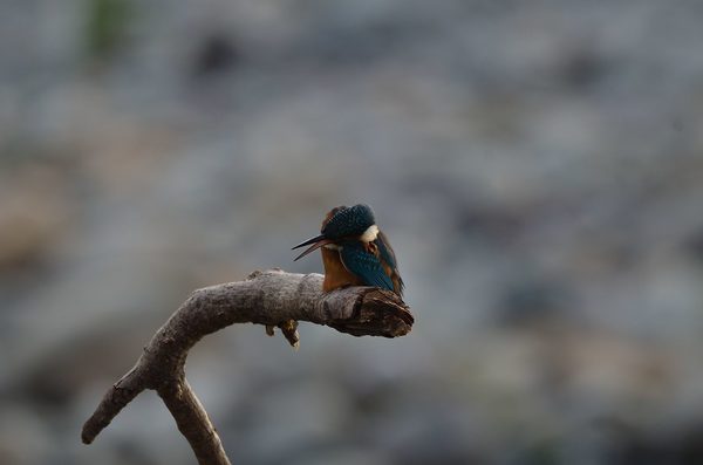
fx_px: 17533
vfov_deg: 1.5
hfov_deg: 2.3
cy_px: 232
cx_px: 352
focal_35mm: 900
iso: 200
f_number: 6.3
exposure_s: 1/400
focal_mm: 600
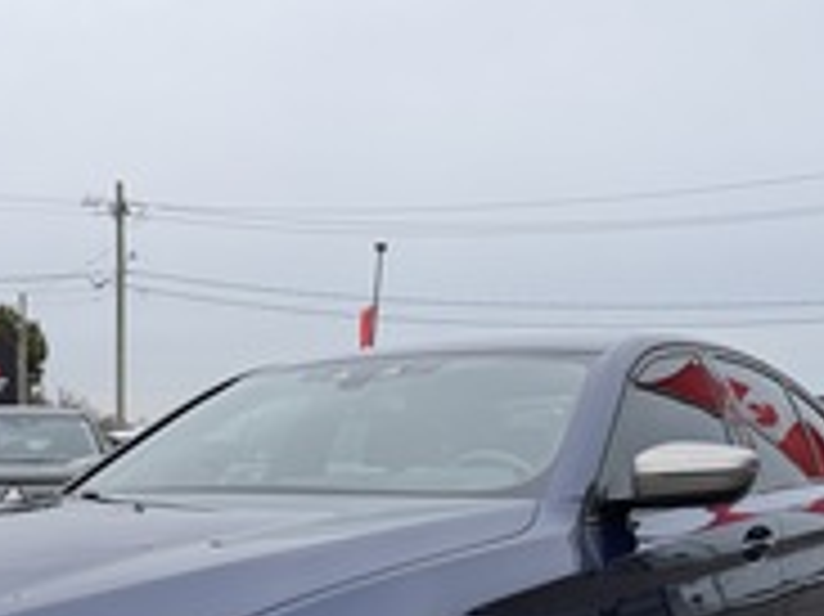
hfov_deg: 33.9
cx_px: 162
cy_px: 654
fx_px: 1308
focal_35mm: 55
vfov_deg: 24.9
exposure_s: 1/931
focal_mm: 6.76
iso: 80
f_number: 1.78
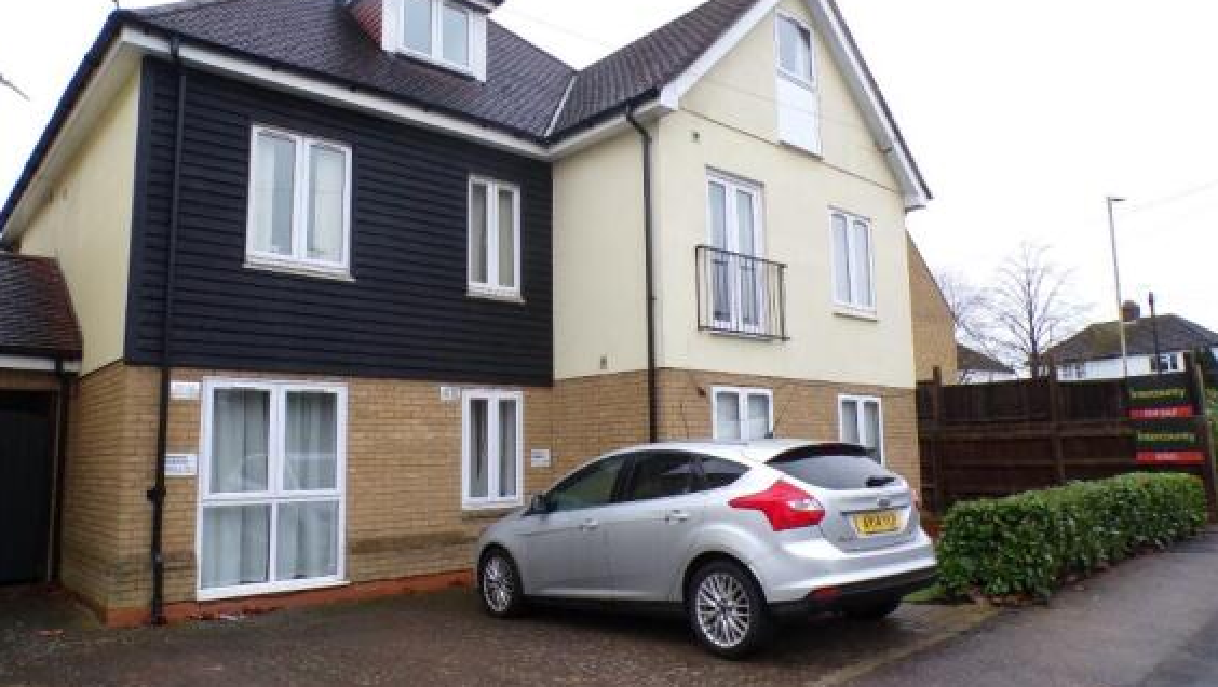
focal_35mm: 27
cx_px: 608
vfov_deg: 43.0
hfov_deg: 69.8
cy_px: 340
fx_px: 873
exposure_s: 1/125
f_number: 4.4
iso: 100
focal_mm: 4.3
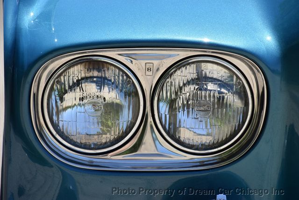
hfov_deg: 9.8
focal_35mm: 210
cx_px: 150
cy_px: 100
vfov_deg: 6.6
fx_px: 1746
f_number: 8
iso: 400
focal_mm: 140
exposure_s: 1/1000
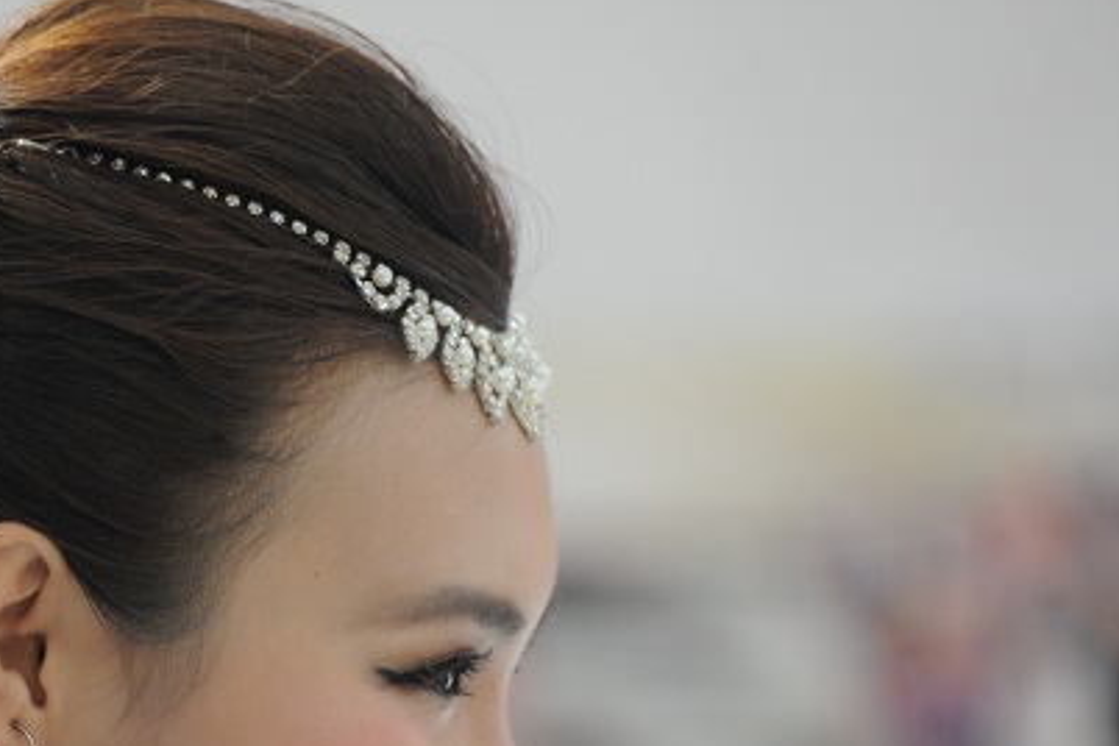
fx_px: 17778
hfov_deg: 3.6
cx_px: 246
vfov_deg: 2.4
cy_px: 649
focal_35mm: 572
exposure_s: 1/100
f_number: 5.6
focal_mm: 300
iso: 500
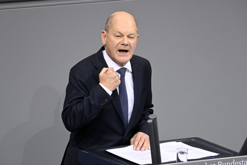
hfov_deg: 4.5
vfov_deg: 3.0
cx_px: 124
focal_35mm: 460
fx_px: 3154
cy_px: 82
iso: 10000
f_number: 5.6
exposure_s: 1/320
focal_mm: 460
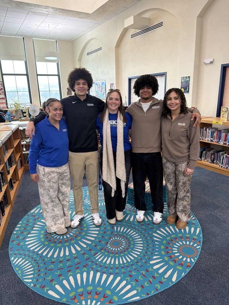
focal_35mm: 24
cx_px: 114
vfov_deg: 71.6
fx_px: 212
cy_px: 152
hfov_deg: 56.8
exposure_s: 1/60
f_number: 1.78
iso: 250
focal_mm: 6.76
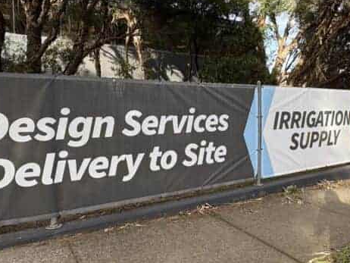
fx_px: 314
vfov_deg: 45.5
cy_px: 124
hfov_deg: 57.5
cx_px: 221
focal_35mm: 31
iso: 40
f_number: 2.2
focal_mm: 2.22
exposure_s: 1/286
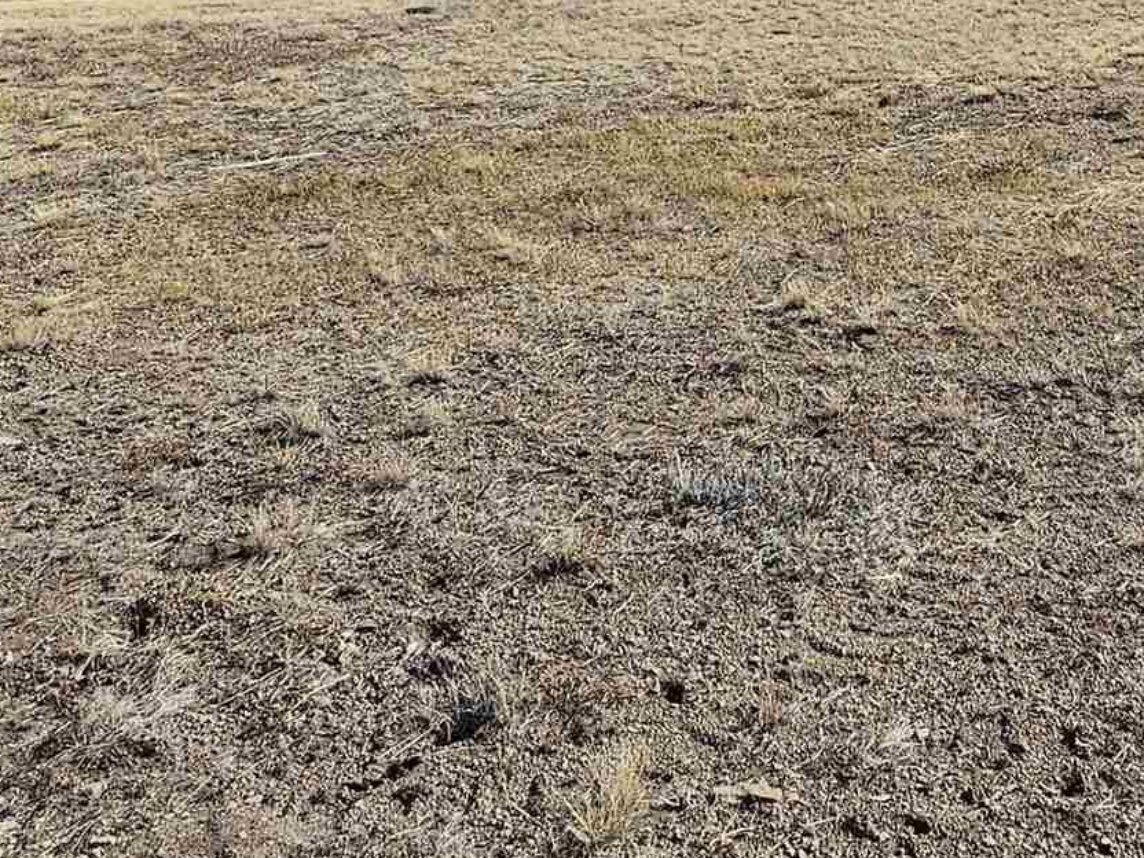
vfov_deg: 27.0
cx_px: 958
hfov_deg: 37.8
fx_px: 1586
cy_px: -157
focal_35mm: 48
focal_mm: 2.2
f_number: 2.2
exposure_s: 1/2874
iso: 50
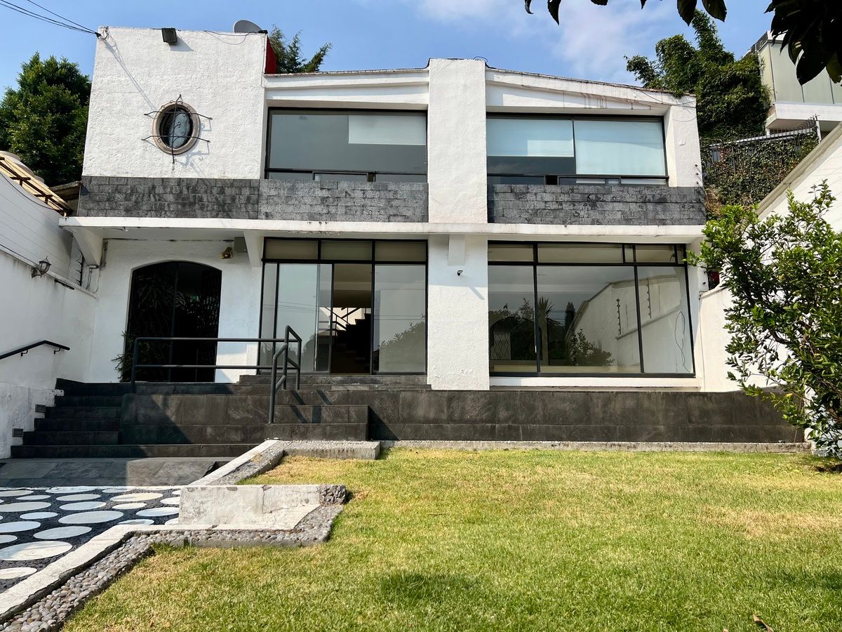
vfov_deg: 53.1
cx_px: 421
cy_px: 316
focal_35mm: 26
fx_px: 632
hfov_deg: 67.3
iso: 50
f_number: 1.5
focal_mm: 5.7
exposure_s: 1/4444
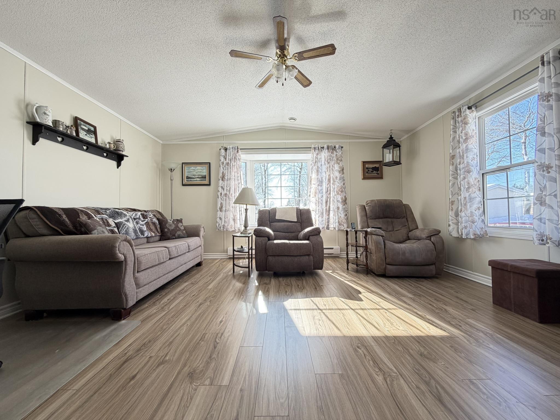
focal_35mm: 14
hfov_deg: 102.1
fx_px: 226
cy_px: 210
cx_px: 280
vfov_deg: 85.7
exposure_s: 1/121
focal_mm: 2.22
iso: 125
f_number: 2.2
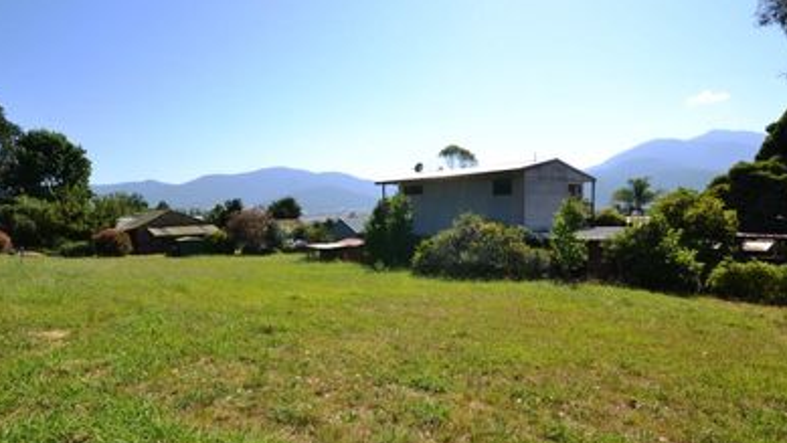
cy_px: 240
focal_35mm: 19
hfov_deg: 89.6
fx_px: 397
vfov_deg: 58.3
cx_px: 397
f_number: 20
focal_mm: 10
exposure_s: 1/80
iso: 200
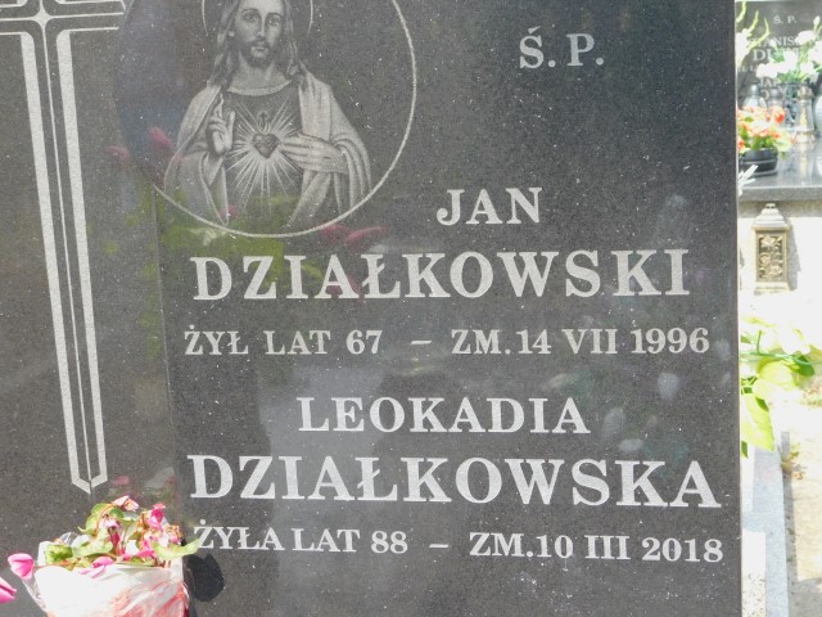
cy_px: 308
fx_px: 1567
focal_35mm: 66
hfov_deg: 29.4
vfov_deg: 22.3
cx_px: 411
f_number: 4.2
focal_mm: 11.7
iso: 125
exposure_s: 1/160
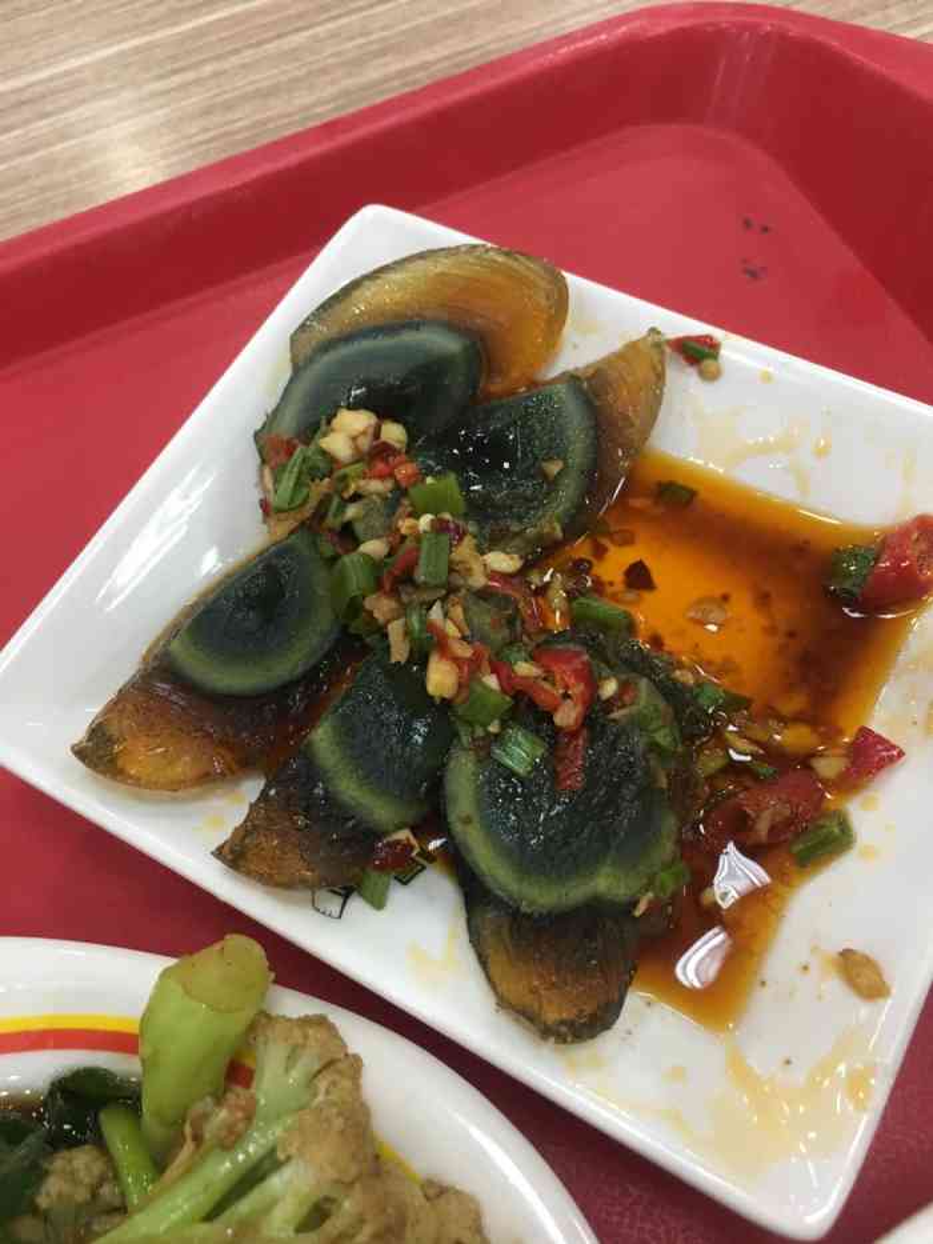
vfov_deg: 61.7
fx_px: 1042
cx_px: 466
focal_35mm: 29
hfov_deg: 48.2
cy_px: 622
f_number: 2.2
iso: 50
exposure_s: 1/17
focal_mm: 4.15
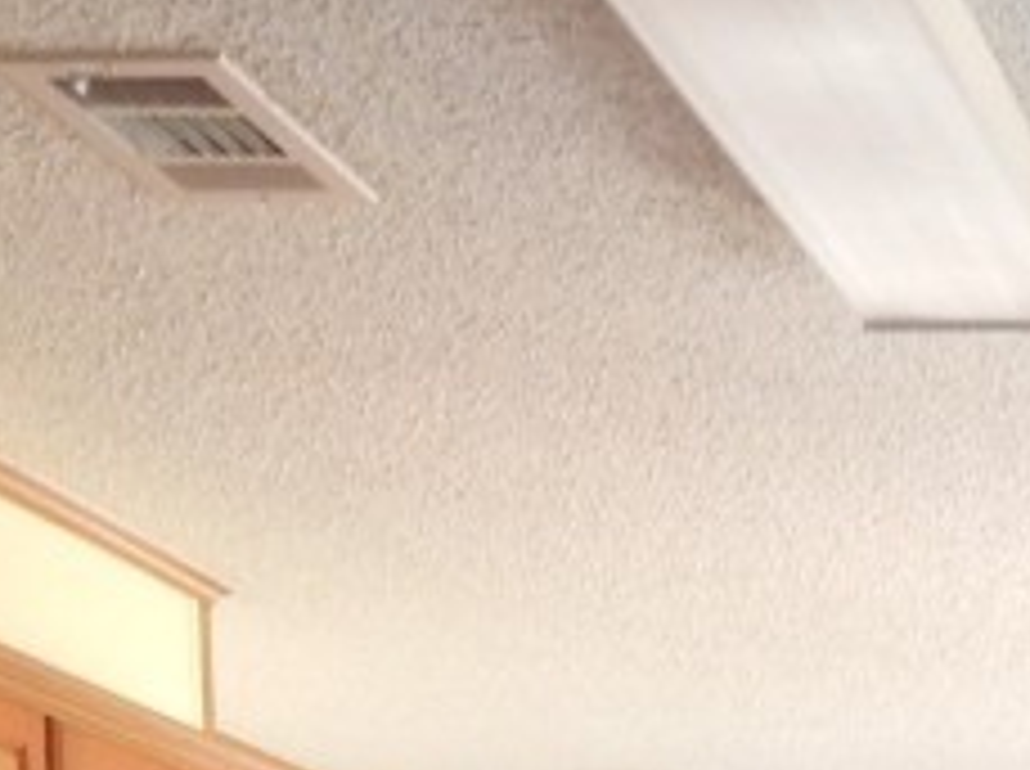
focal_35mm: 103
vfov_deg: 12.4
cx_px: 1052
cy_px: 1608
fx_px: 3060
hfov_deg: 18.6
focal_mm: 4
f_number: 3
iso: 320
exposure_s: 1/30
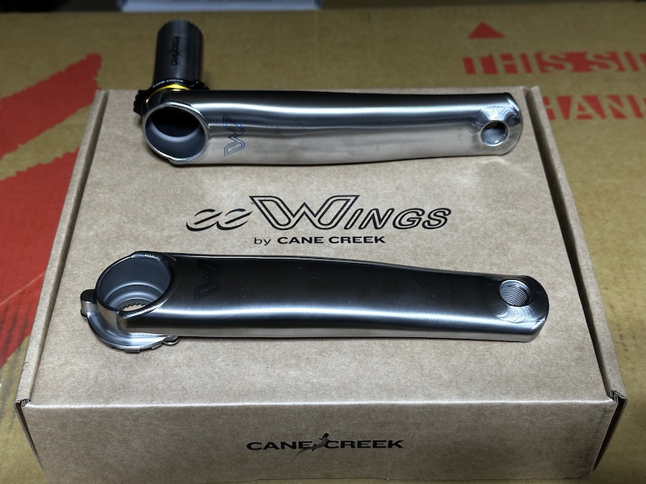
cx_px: 323
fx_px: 896
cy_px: 242
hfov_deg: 39.7
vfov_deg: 30.3
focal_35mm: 48
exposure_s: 1/60
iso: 100
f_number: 1.78
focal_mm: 6.86
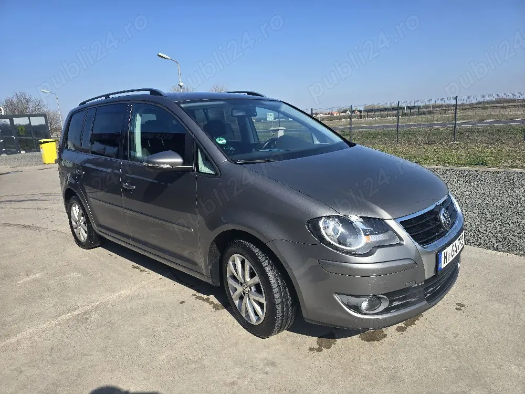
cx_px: 262
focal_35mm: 23
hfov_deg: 73.9
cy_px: 197
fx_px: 349
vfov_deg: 58.9
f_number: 1.7
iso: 12
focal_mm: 6.3
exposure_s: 1/769
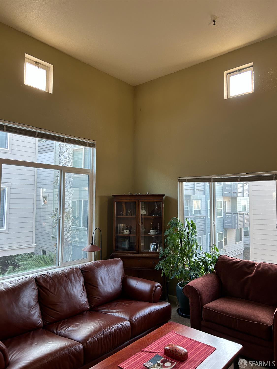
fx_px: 277
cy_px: 184
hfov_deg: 53.1
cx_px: 138
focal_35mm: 26
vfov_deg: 67.3
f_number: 1.5
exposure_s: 1/121
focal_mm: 5.7
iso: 100
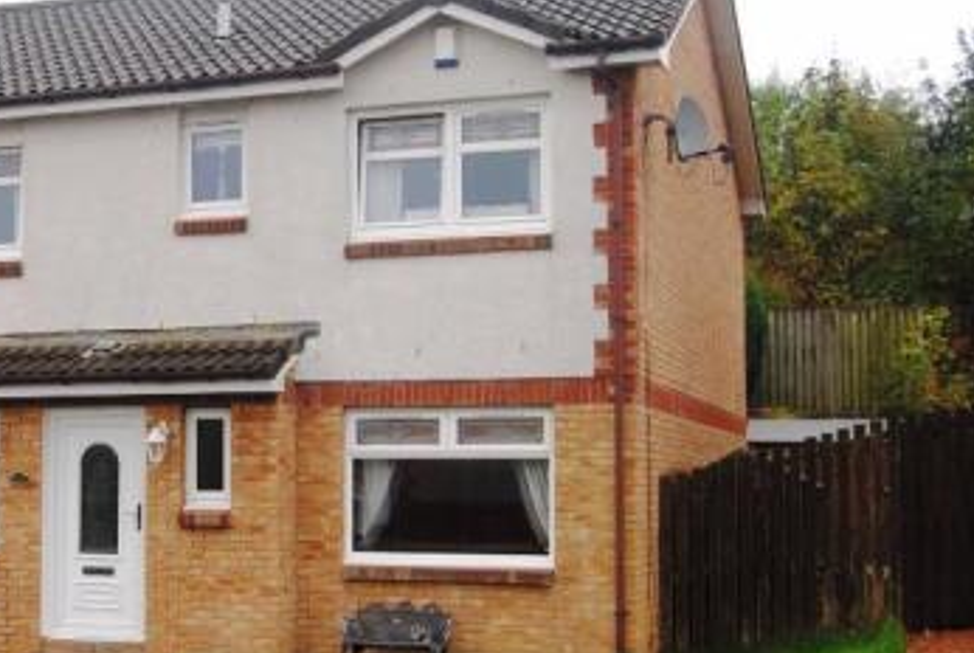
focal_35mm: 65
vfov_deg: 21.0
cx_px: 66
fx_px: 1760
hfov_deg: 29.4
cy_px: 379
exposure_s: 1/100
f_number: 5
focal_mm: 23
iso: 200
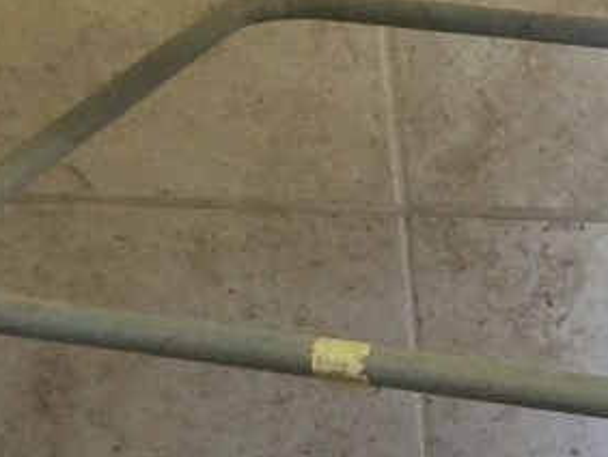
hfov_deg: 12.5
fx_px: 2602
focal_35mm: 148
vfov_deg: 10.0
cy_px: 313
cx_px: 987
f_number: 2.2
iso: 125
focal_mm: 4.15
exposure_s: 1/10
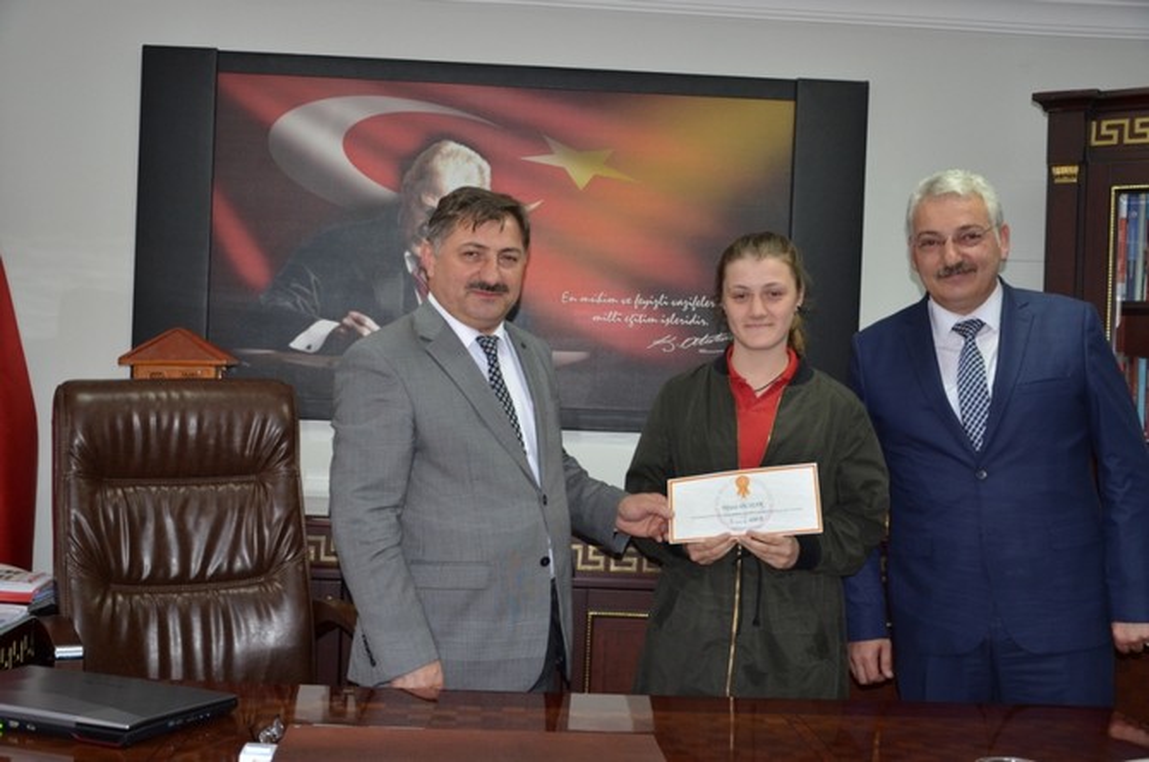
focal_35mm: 48
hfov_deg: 41.2
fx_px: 1529
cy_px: 381
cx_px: 574
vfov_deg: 28.0
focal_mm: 32
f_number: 4.2
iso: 800
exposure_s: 1/60
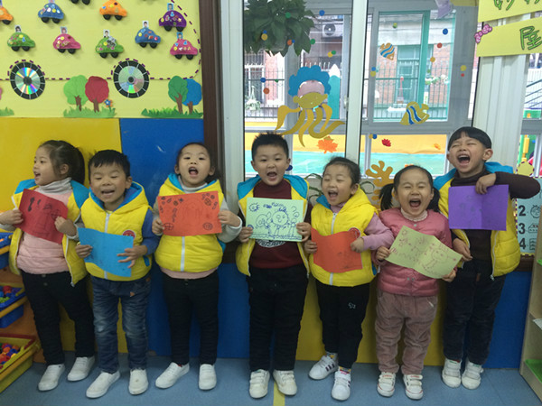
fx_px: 454
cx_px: 271
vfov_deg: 48.2
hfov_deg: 61.7
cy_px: 203
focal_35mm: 29
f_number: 2.2
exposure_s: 1/33
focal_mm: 4.15
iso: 125
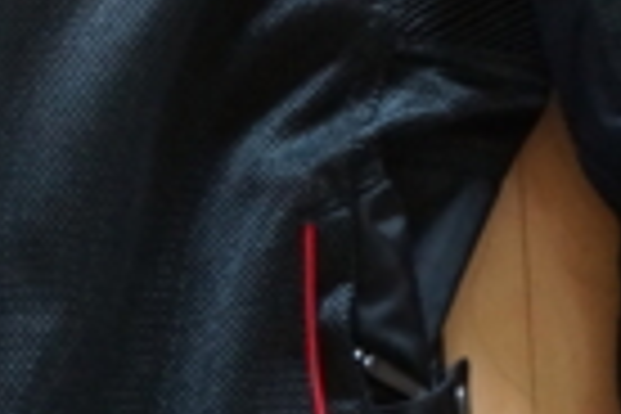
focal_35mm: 174
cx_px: -126
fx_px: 3001
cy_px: 133
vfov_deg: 7.9
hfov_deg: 11.6
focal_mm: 20
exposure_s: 1/60
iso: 1600
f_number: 3.2
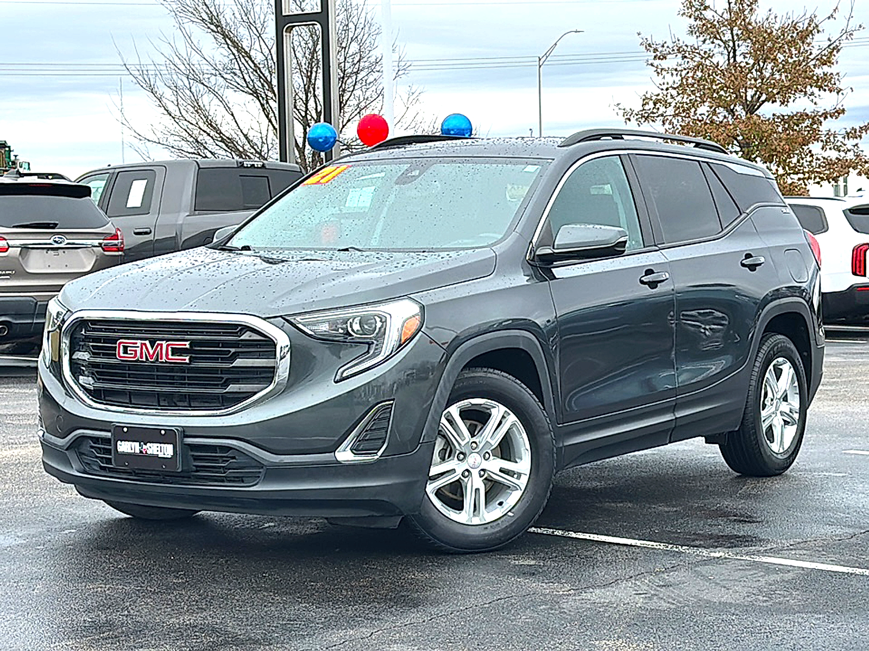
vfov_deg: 22.9
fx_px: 1607
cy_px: 326
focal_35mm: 64
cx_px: 434
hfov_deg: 30.3
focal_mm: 6.86
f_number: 1.78
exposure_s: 1/1098
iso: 64
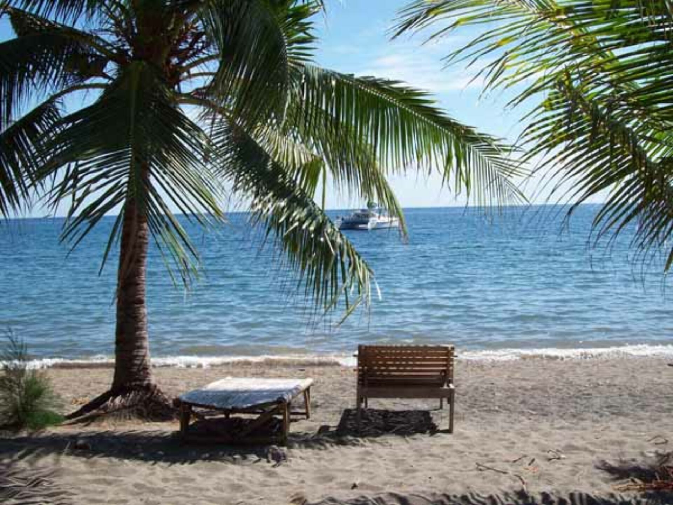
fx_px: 875
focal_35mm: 45
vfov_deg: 32.2
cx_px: 336
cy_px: 252
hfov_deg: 42.1
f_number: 5.4
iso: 80
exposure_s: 1/435
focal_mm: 7.6
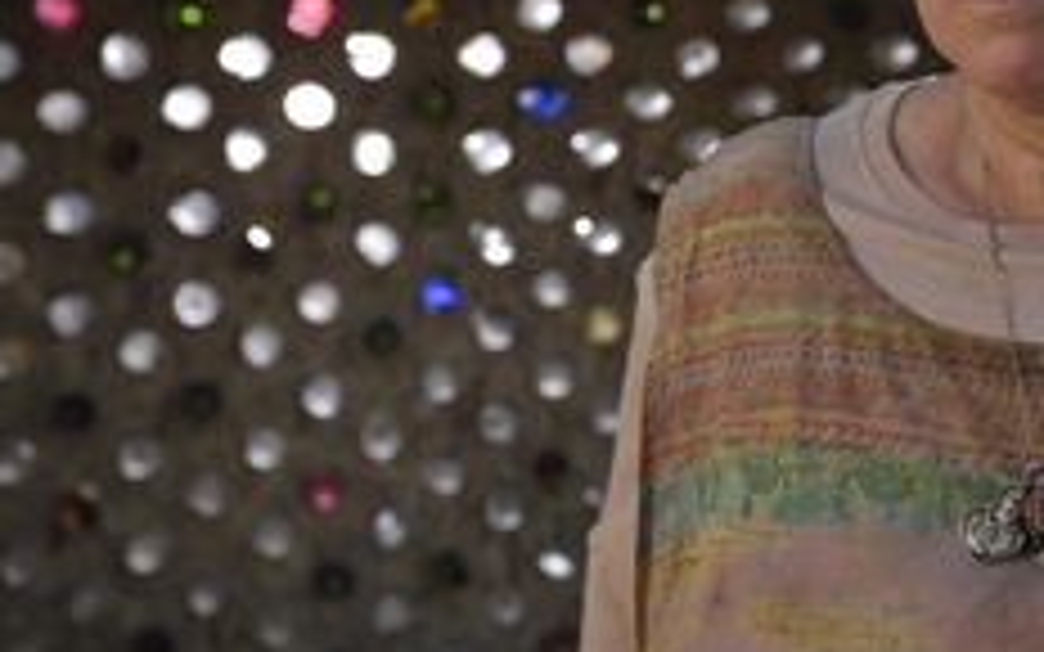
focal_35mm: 79
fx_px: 2248
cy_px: 247
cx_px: 981
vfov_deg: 16.5
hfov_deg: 25.2
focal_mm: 31
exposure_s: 1/640
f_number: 3.5
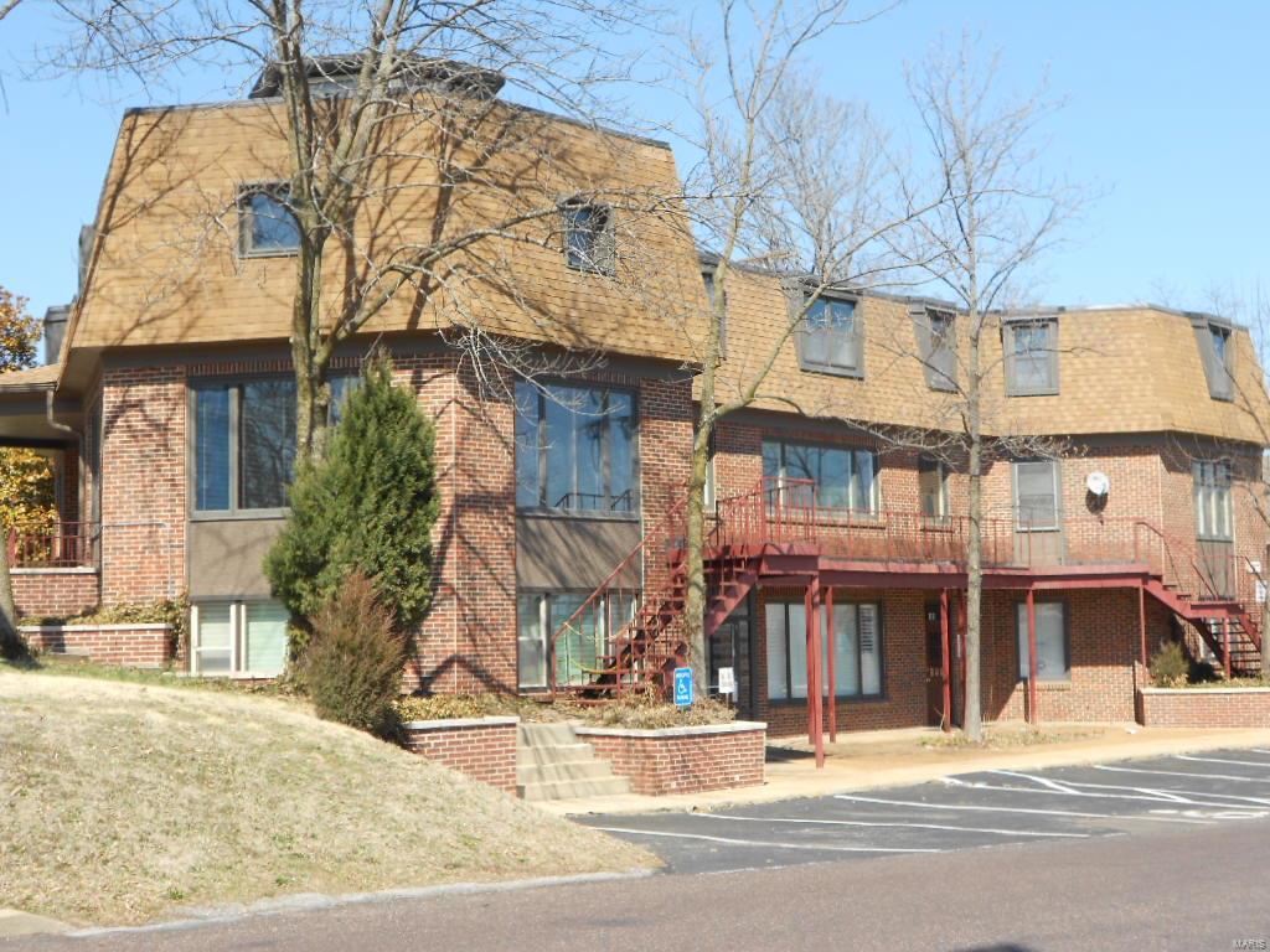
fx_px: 2055
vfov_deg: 26.1
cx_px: 635
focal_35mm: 56
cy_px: 476
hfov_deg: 34.3
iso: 80
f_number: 4.9
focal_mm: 10
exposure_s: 1/320
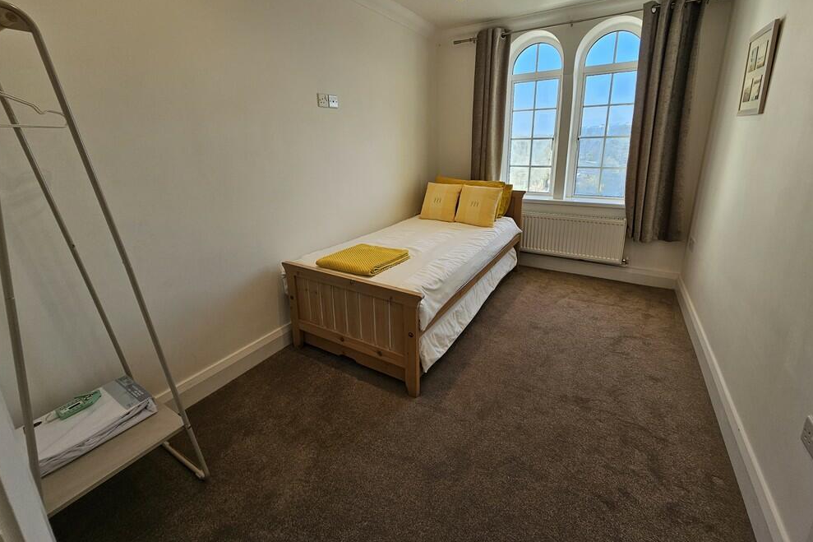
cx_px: 409
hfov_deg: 104.3
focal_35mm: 14
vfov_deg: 80.7
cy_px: 233
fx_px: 316
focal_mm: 2.2
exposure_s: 1/142
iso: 50
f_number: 2.2
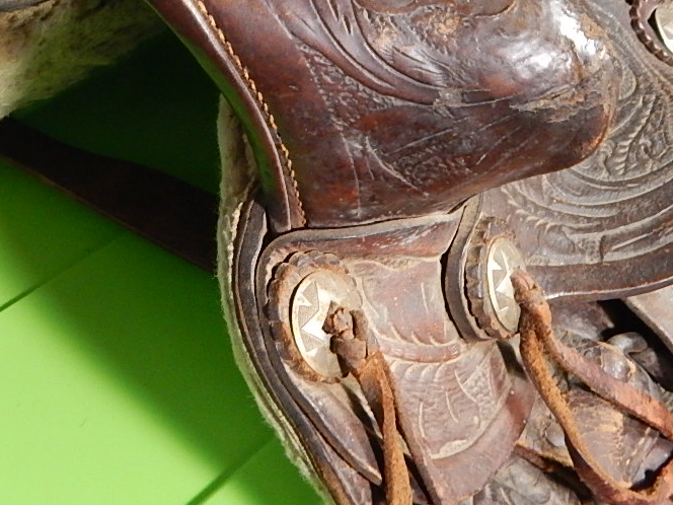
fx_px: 1030
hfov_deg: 34.3
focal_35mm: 53
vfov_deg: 27.1
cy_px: 118
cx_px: 78
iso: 360
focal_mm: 4
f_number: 3
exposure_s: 1/30
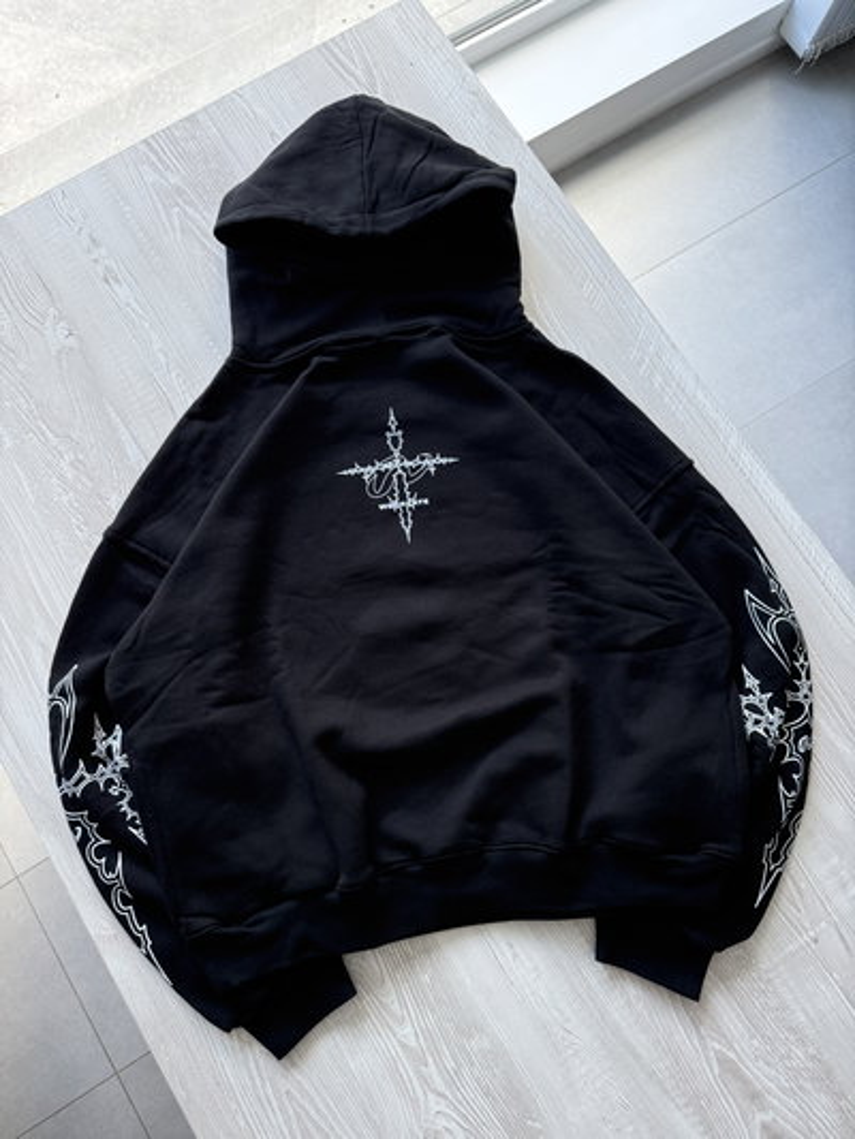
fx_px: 790
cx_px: 428
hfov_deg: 56.8
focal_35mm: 24
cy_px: 570
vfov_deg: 71.6
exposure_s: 1/130
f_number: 1.78
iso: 160
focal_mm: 6.76
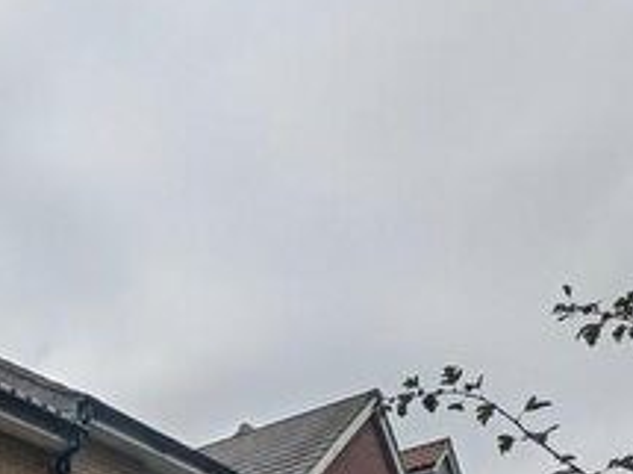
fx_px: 713
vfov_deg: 27.2
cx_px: 10
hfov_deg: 42.0
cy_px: 690
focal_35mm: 39
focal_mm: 2.23
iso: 40
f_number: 1.95
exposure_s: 1/4484
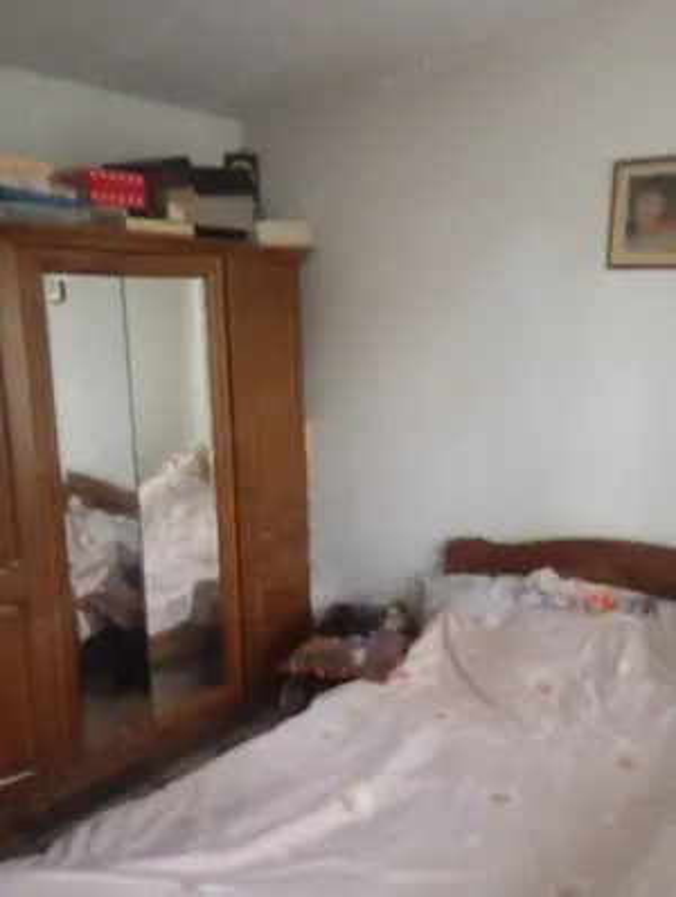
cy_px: 448
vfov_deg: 63.4
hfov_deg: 49.9
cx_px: 338
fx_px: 727
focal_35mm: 28
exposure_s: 1/14.3
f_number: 1.8
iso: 6182
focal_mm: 4.27
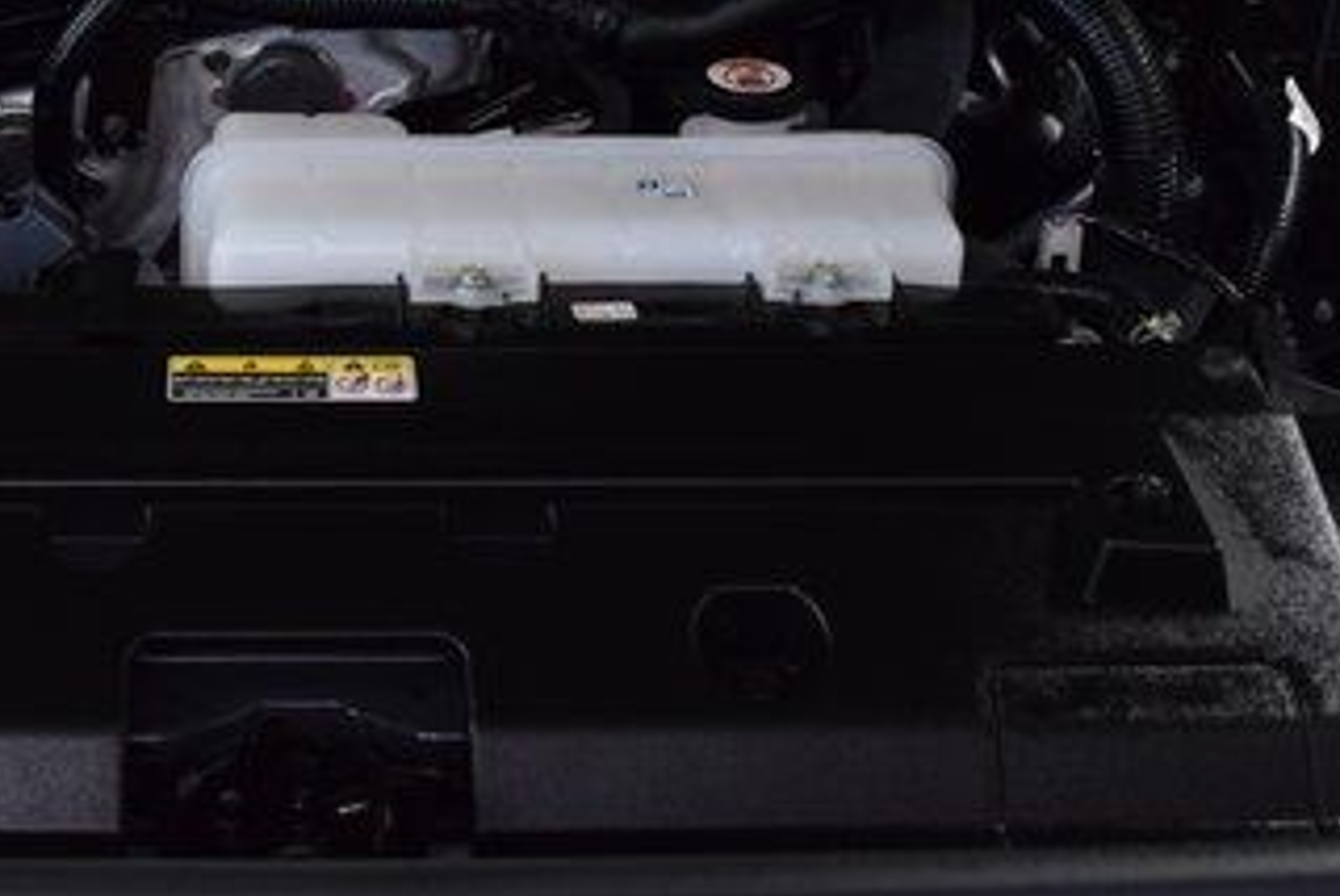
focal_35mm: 72
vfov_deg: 18.5
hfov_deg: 27.5
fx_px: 2682
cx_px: 268
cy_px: 19
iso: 1600
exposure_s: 1/60
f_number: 5
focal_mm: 24
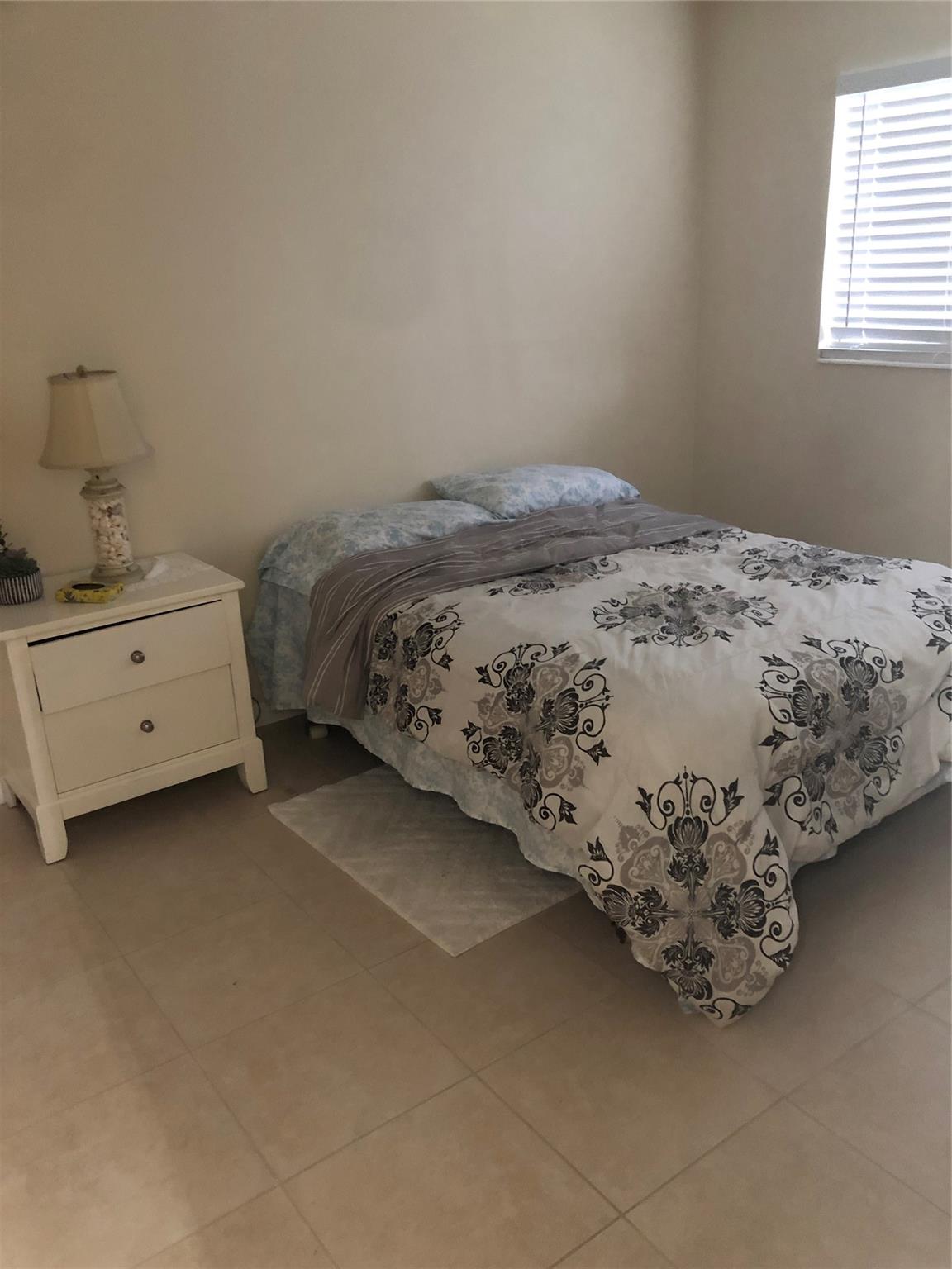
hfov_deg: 49.7
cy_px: 634
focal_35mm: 28
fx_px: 1027
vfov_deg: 63.4
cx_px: 476
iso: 80
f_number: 1.8
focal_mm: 3.99
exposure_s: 1/5
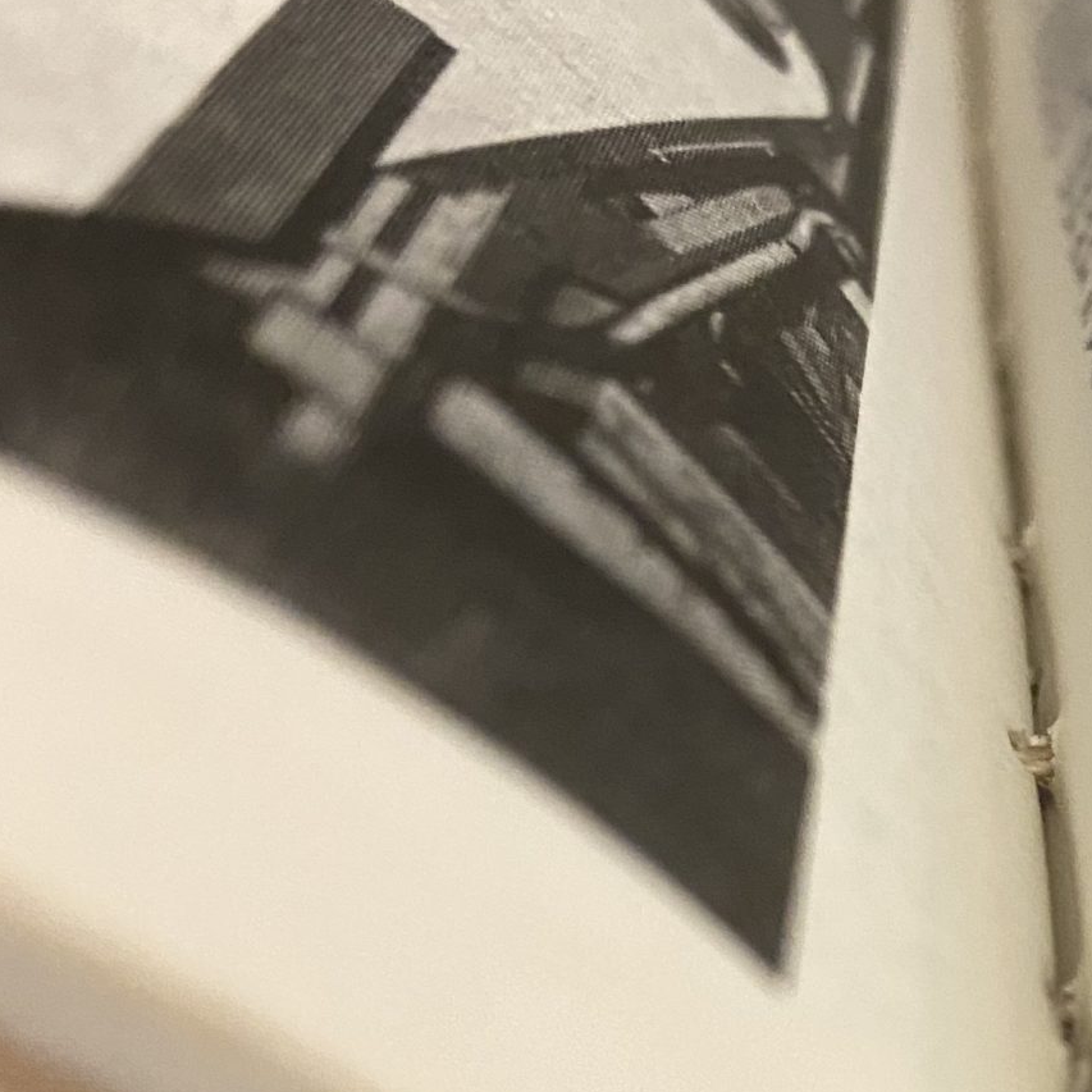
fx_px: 2463
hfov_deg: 23.5
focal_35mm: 69
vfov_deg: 24.6
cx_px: 1182
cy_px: 864
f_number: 1.8
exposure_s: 1/40
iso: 400
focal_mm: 4.25
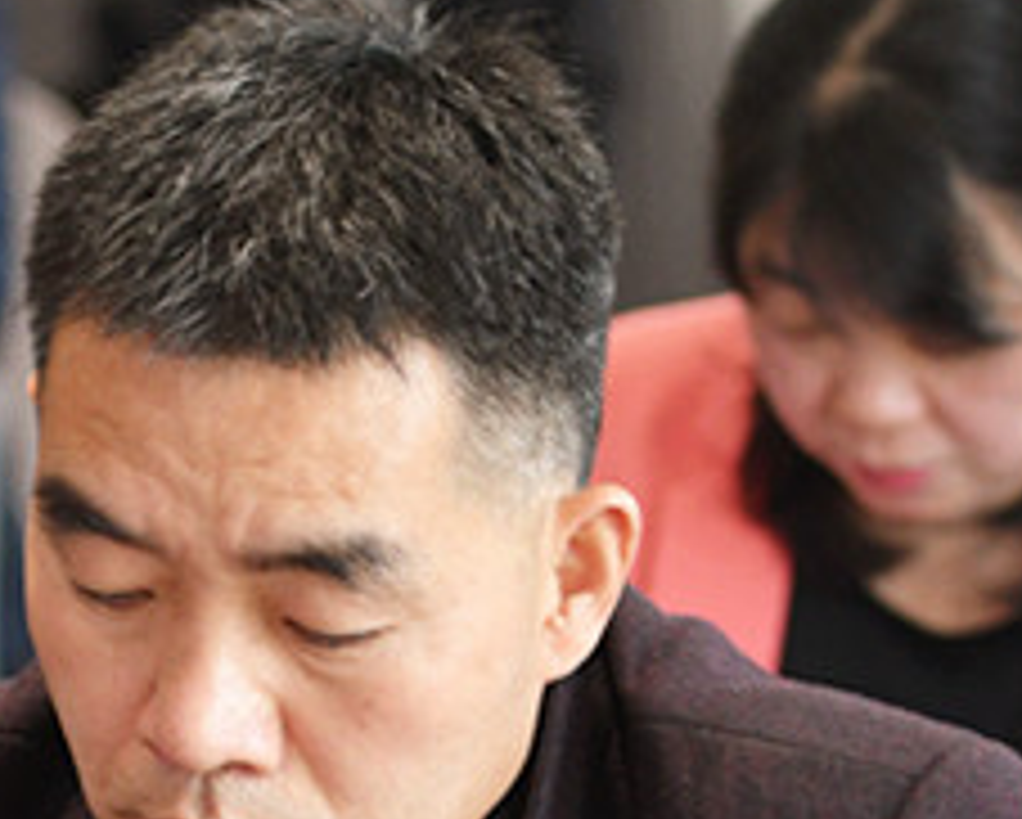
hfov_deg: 5.7
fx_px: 10232
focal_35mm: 338
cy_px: 925
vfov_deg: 4.6
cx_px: 248
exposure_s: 1/200
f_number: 2.8
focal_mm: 70
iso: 800
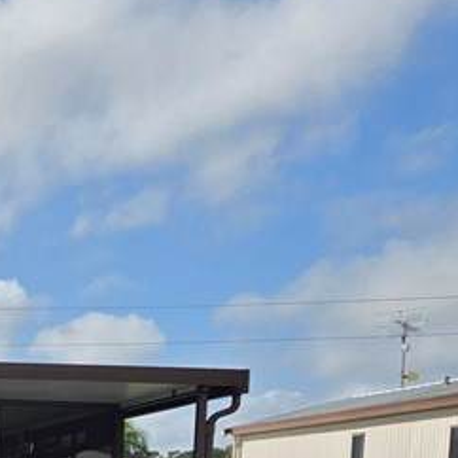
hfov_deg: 16.3
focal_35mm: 86
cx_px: -416
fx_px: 1287
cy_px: 670
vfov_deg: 18.1
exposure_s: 1/4273
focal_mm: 5.4
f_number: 1.8
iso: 25
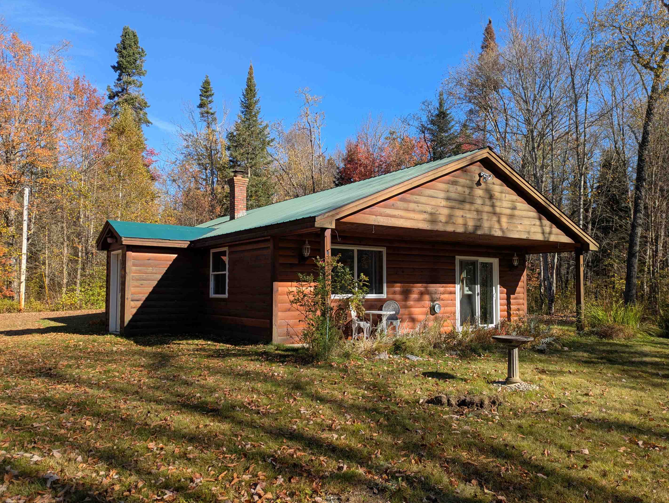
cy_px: 260
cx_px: 353
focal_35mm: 27
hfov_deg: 65.3
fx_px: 522
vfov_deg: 51.4
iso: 44
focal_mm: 5.43
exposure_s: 1/1015
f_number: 1.89
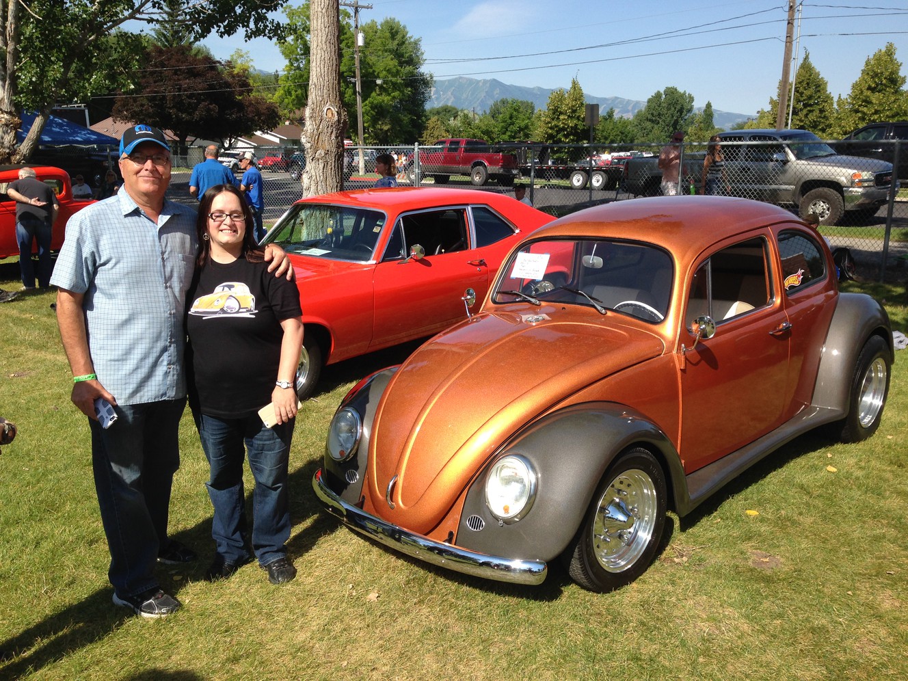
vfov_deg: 42.9
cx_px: 454
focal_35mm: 33
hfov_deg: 55.4
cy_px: 340
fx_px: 866
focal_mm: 4.12
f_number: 2.4
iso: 50
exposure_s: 1/1205
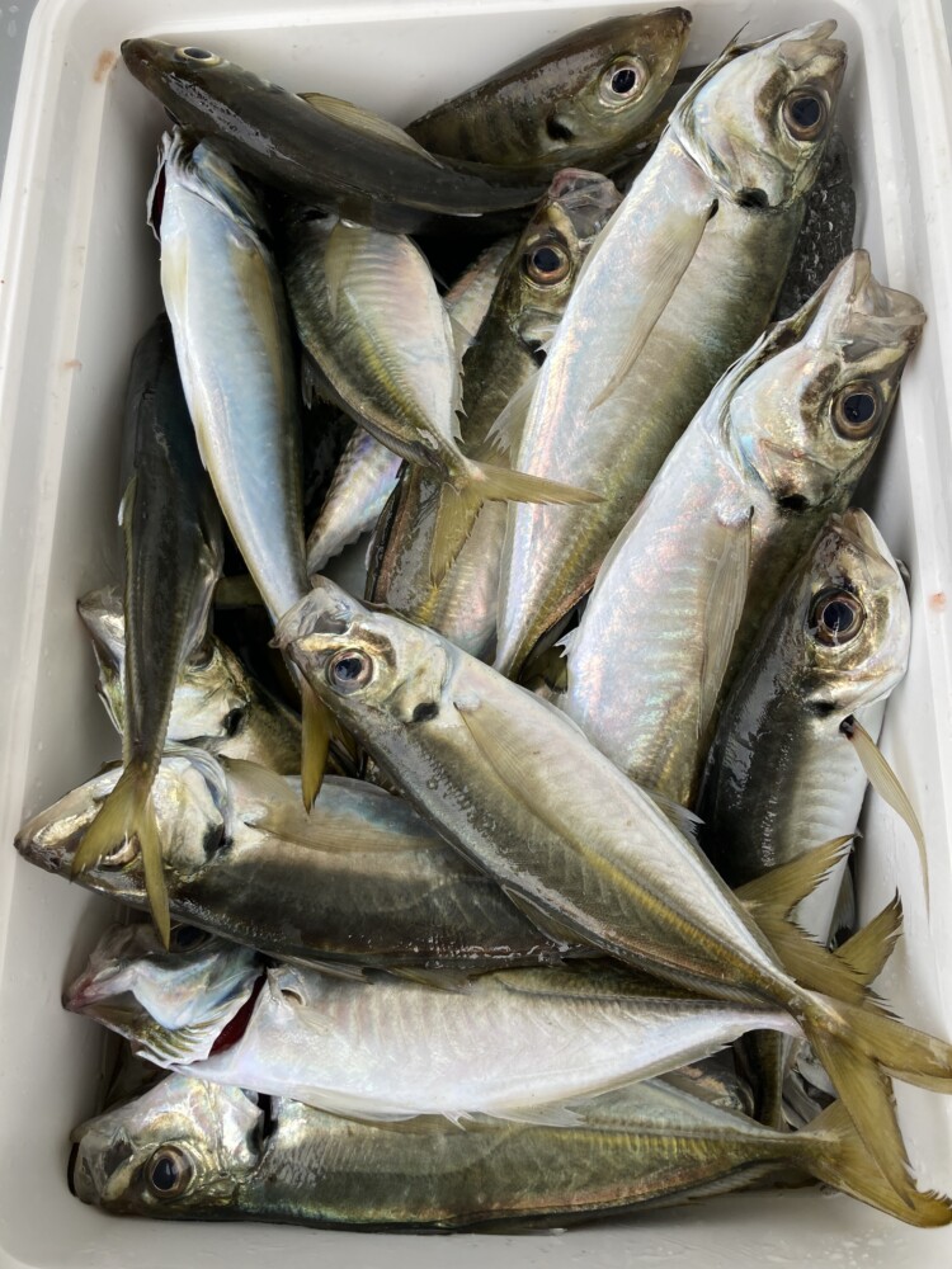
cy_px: 634
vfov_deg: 63.4
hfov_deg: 49.7
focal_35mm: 28
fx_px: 1027
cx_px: 476
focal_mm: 3.99
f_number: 1.8
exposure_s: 1/209
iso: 20
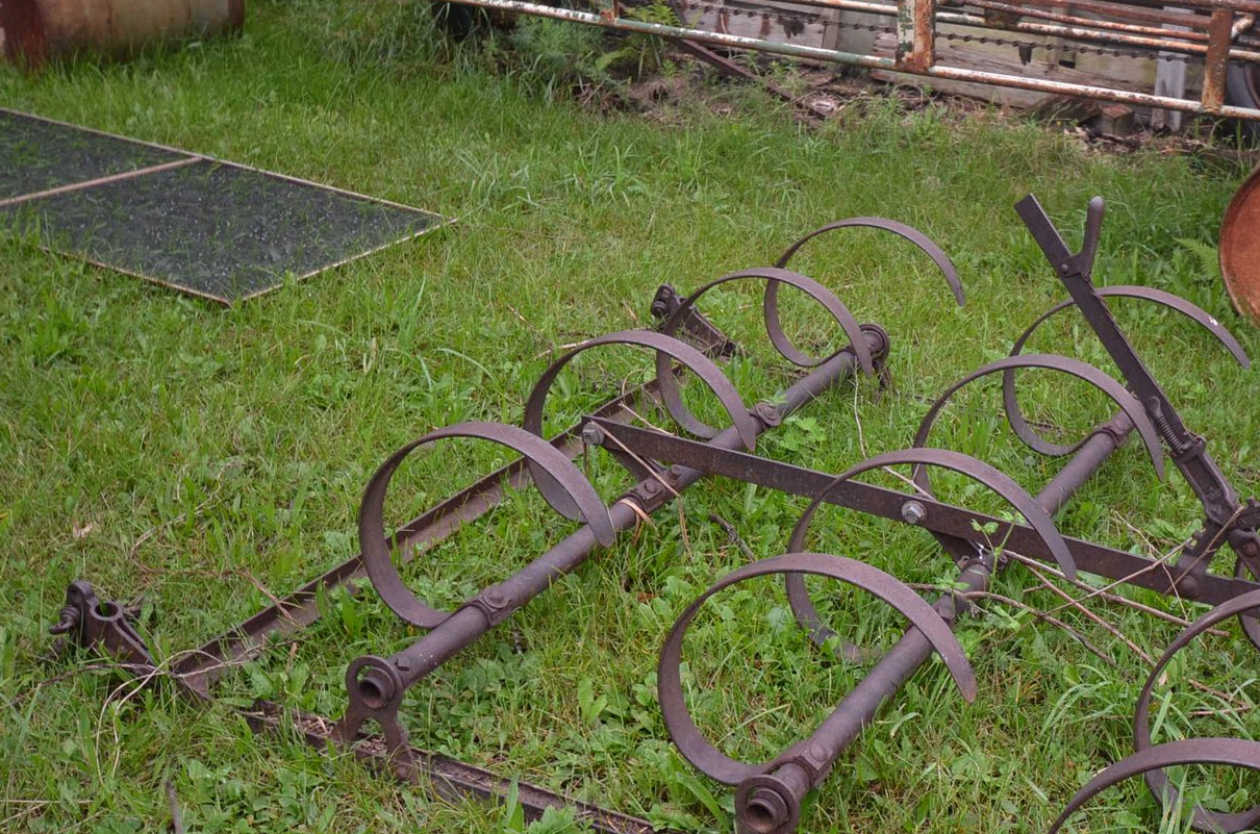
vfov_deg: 26.3
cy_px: 483
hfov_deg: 38.3
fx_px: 1781
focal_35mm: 51
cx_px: 887
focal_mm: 24
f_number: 5
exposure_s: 1/100
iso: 400
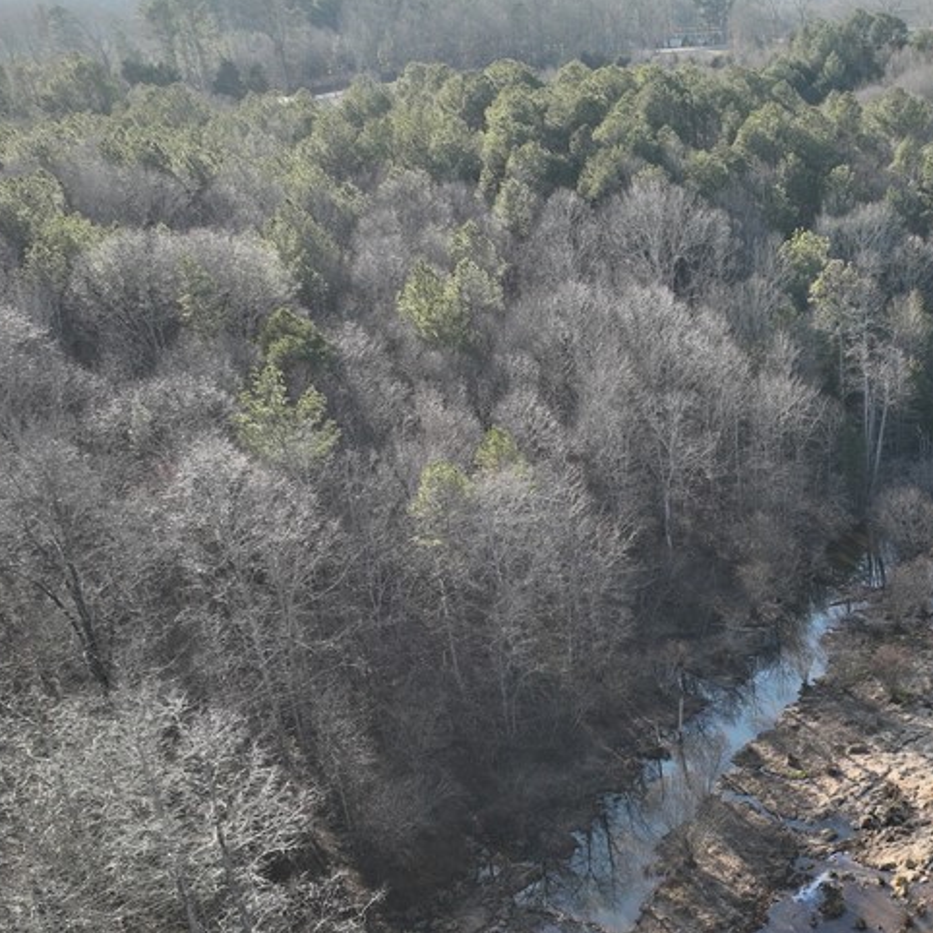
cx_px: 931
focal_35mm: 45
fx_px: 1372
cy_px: 700
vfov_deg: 36.7
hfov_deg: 34.2
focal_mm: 12.29
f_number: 2.8
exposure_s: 1/200
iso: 350
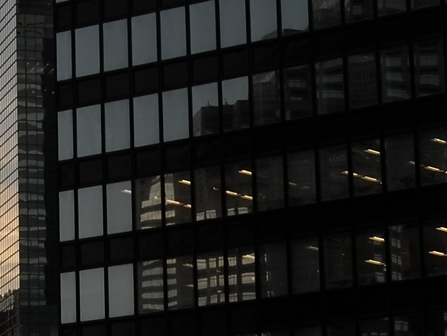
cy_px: -90
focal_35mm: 208
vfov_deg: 7.1
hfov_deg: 9.4
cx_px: -58
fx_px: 2687
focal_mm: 24
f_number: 5.6
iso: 200
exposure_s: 1/250
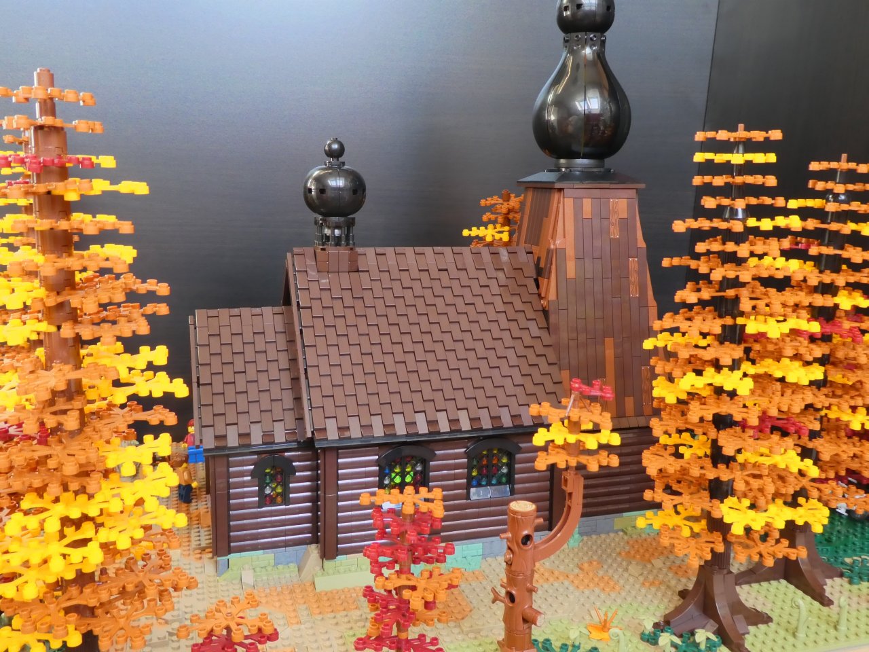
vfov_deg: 45.4
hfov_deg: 58.4
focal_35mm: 31
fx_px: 778
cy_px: 326
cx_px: 434
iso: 800
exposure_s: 1/50
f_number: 3.5
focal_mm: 5.4
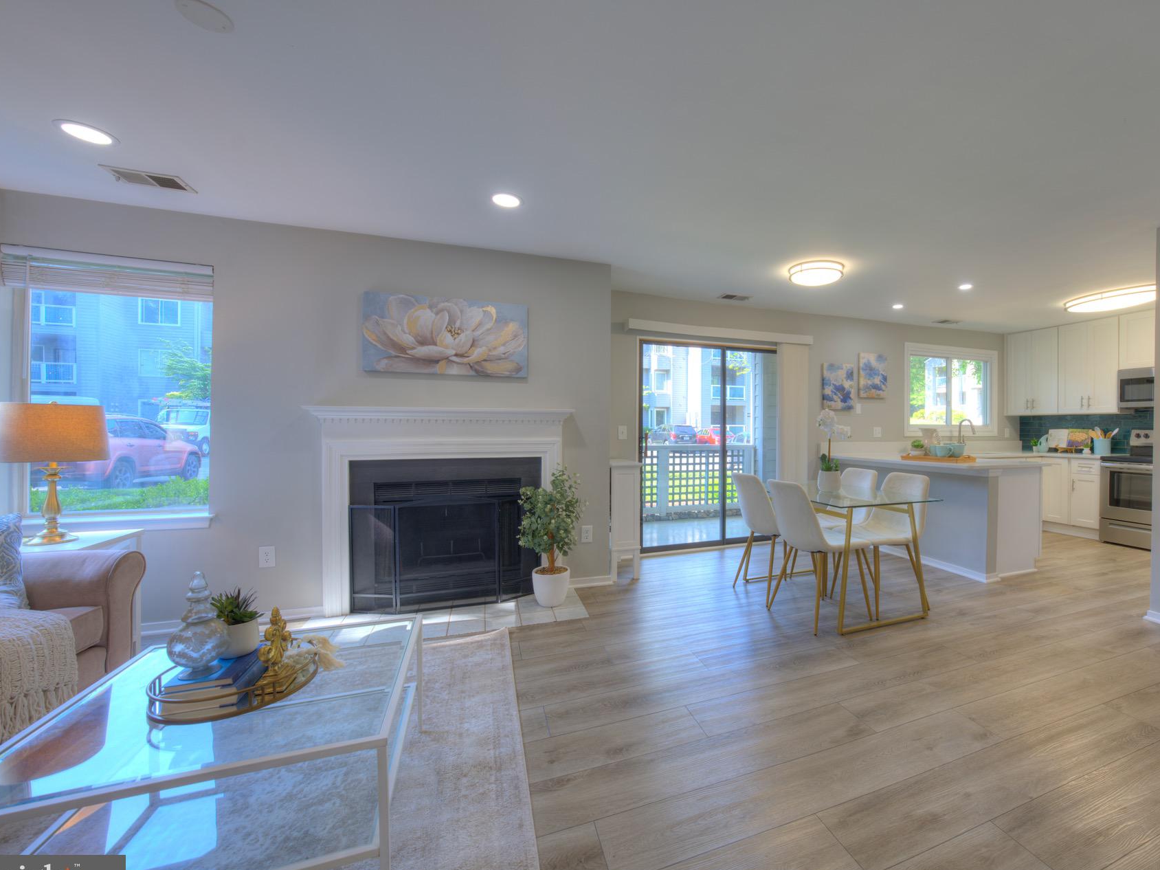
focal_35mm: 14
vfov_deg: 85.7
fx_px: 469
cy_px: 436
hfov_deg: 101.1
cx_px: 677
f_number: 8
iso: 100
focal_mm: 12
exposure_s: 1/3.33
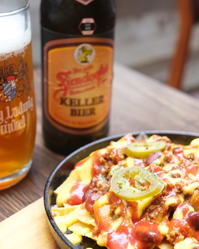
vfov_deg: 27.0
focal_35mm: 70
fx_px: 515
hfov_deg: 21.8
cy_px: 157
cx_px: 118
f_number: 2.8
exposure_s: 1/50
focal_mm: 23
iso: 160
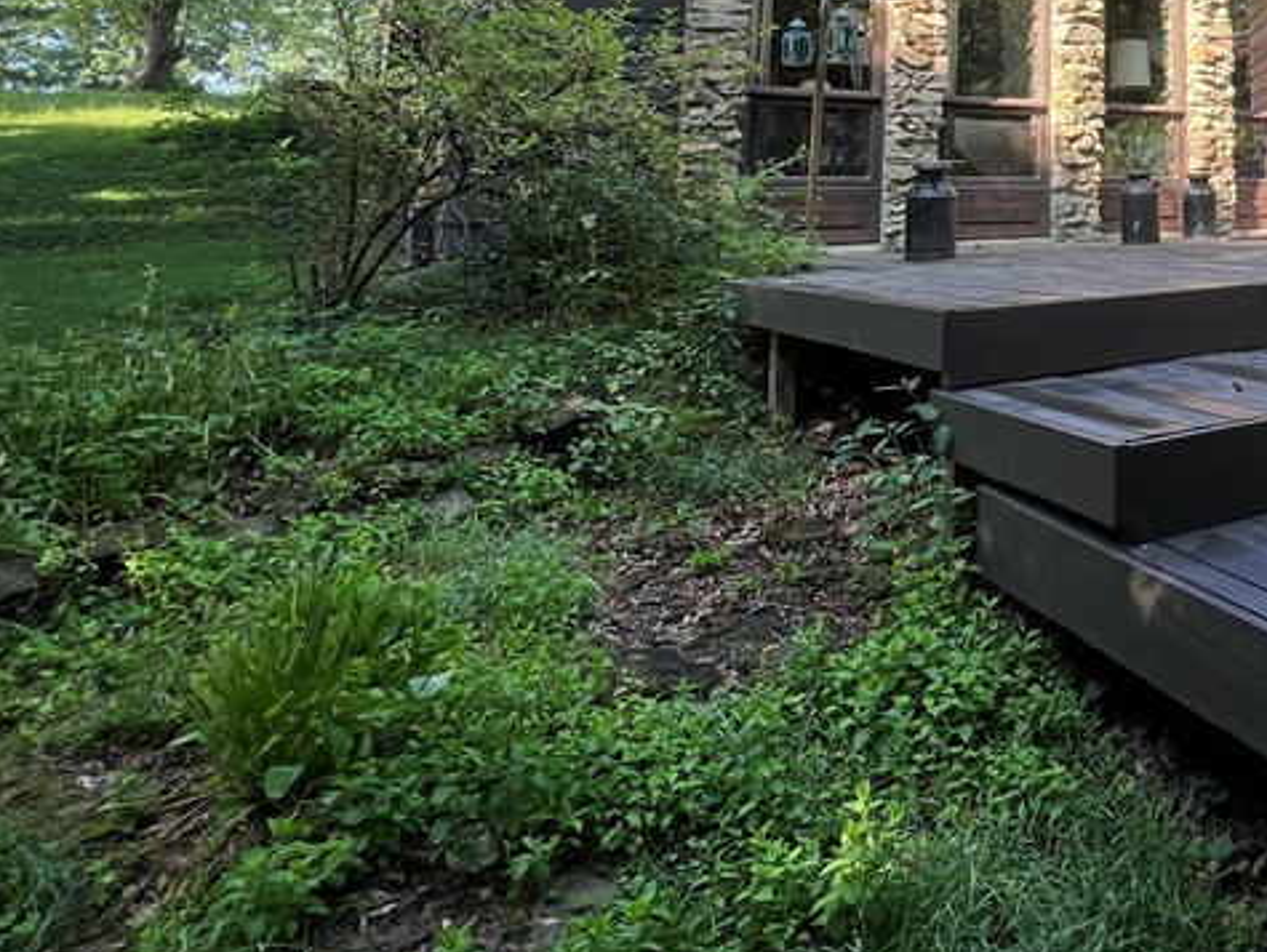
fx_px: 1026
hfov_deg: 53.5
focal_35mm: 28
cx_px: 1190
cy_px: 29
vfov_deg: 43.6
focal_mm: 1.57
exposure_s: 1/288
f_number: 1.8
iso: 32
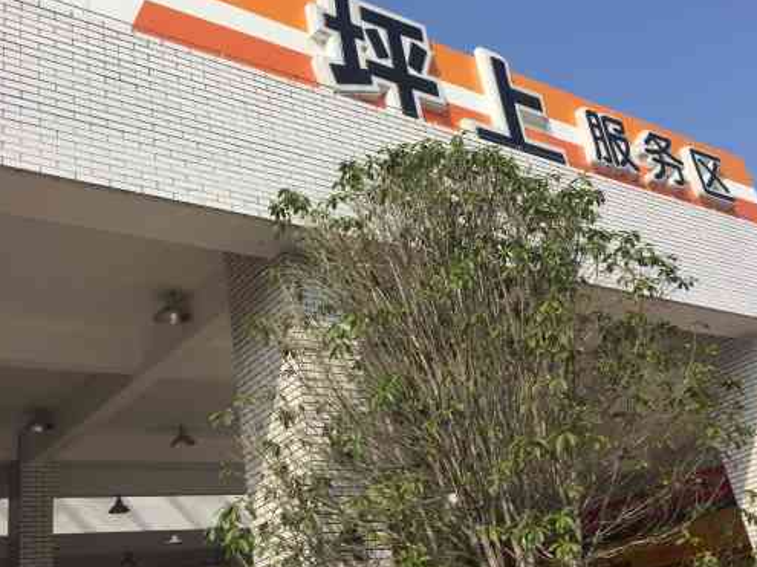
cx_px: 375
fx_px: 896
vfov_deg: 35.1
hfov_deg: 45.8
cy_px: 250
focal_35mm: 41
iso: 32
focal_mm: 4.15
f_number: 2.2
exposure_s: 1/2825
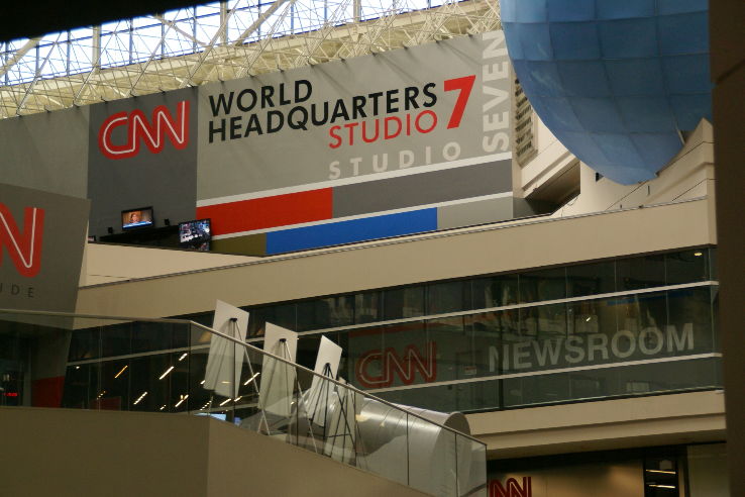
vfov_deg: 12.2
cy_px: 248
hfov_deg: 18.2
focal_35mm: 112
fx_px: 2328
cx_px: 372
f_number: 5.6
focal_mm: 75
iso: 400
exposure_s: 1/50
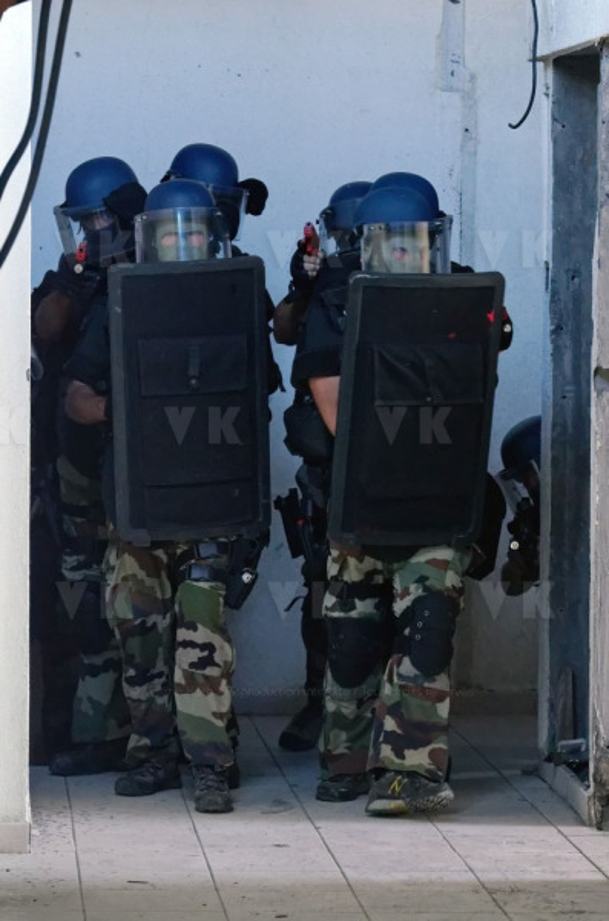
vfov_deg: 13.5
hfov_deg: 8.9
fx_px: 3902
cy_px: 460
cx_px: 304
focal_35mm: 153
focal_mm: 102
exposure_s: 1/100
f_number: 6.3
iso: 2000
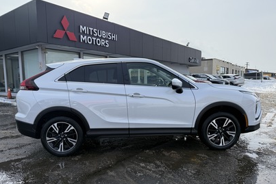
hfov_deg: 69.4
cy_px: 102
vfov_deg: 49.5
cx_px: 142
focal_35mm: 26
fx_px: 199
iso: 125
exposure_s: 1/5319
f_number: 1.78
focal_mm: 6.76
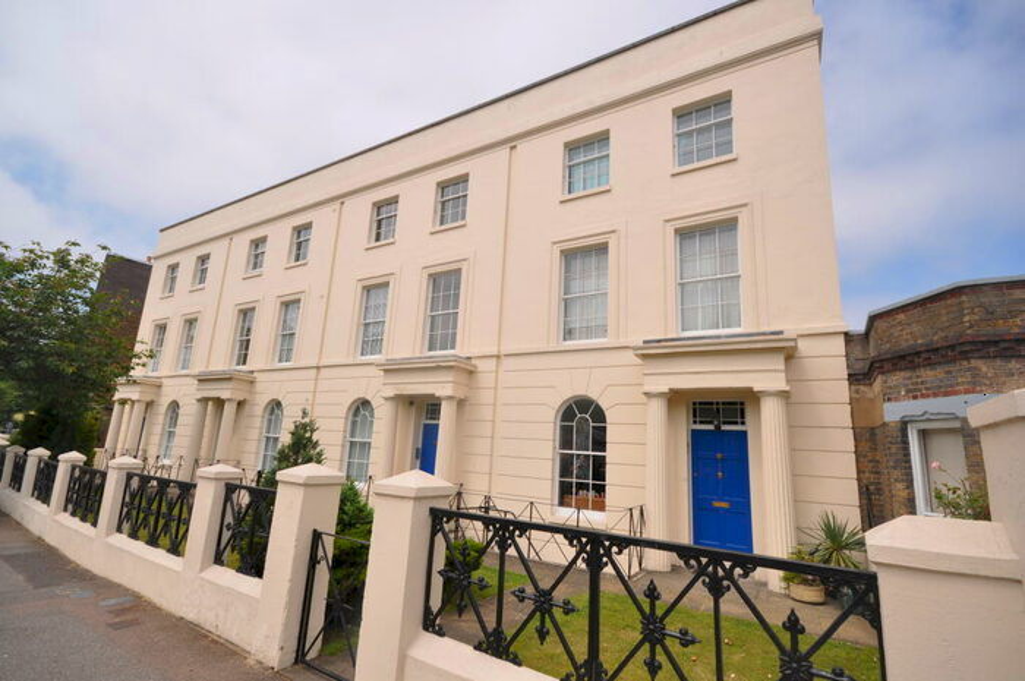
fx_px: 491
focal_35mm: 17
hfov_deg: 92.5
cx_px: 512
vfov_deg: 69.5
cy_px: 340
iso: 200
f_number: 10
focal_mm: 11.5
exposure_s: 1/400
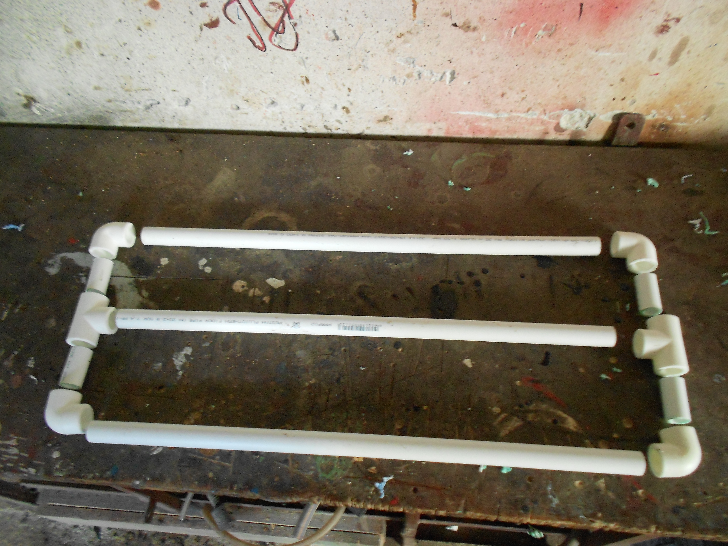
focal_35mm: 26
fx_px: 547
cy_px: 273
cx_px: 364
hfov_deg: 67.3
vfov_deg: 53.1
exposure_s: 1/10
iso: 400
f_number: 3.2
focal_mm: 4.6
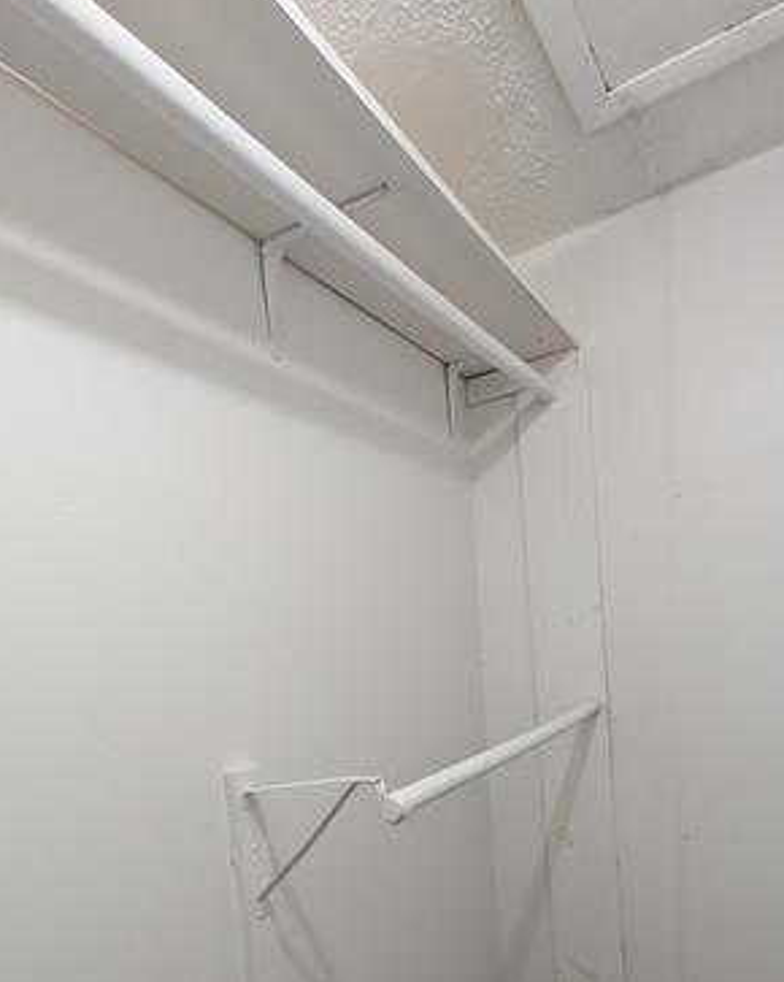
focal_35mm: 21
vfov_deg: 73.6
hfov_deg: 65.5
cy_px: 703
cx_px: 381
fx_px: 610
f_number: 2.2
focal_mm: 1.54
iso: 130
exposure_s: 1/30
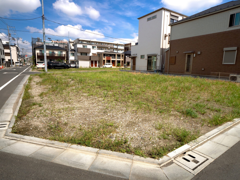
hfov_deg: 81.7
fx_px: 139
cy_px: 90
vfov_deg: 66.0
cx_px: 120
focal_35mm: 20
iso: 200
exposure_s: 1/250
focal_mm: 10
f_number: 6.3
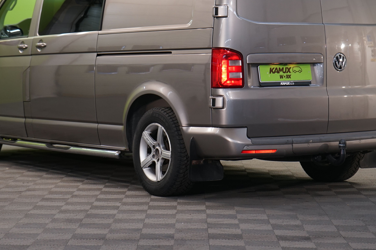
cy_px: 61
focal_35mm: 102
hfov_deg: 20.0
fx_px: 1065
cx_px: 178
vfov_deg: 13.4
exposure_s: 1/40
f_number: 5.6
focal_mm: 63
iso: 500
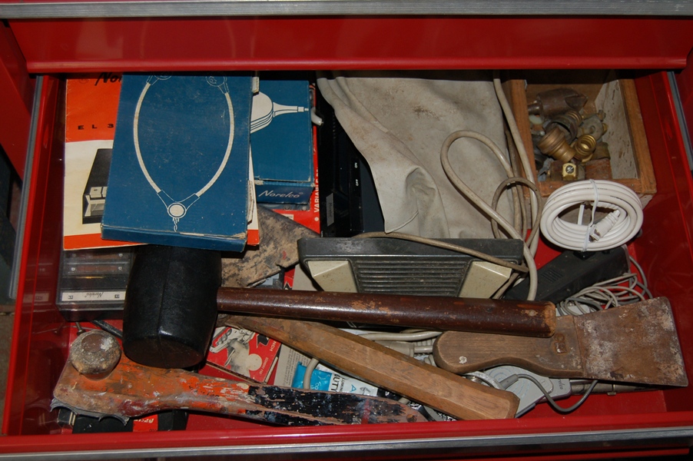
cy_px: 230
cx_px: 346
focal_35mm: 45
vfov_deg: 29.8
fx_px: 866
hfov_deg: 43.6
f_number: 4.2
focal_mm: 30
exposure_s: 1/60
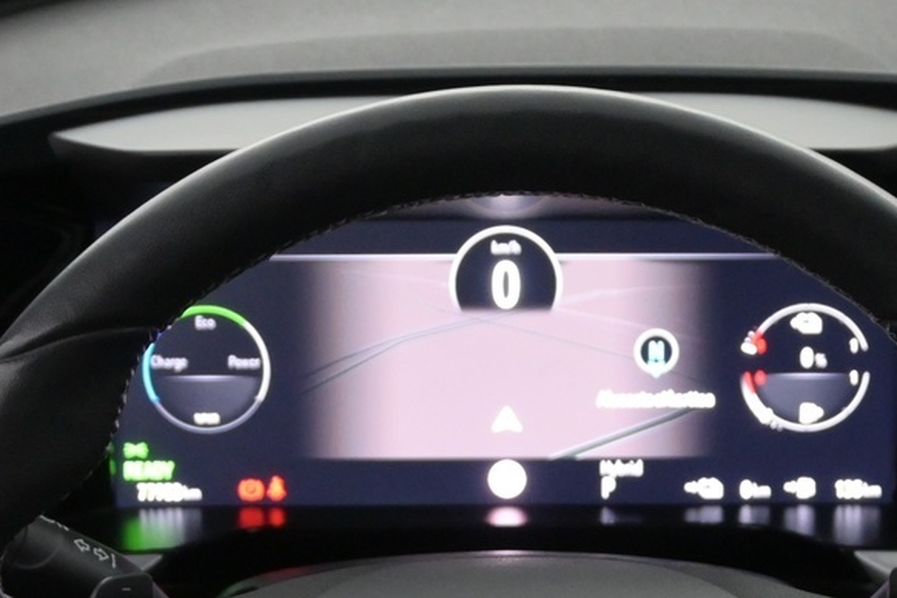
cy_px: 778
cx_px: 512
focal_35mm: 117
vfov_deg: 11.4
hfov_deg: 17.5
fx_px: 2915
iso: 2500
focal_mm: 28
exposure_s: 1/60
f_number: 4.5
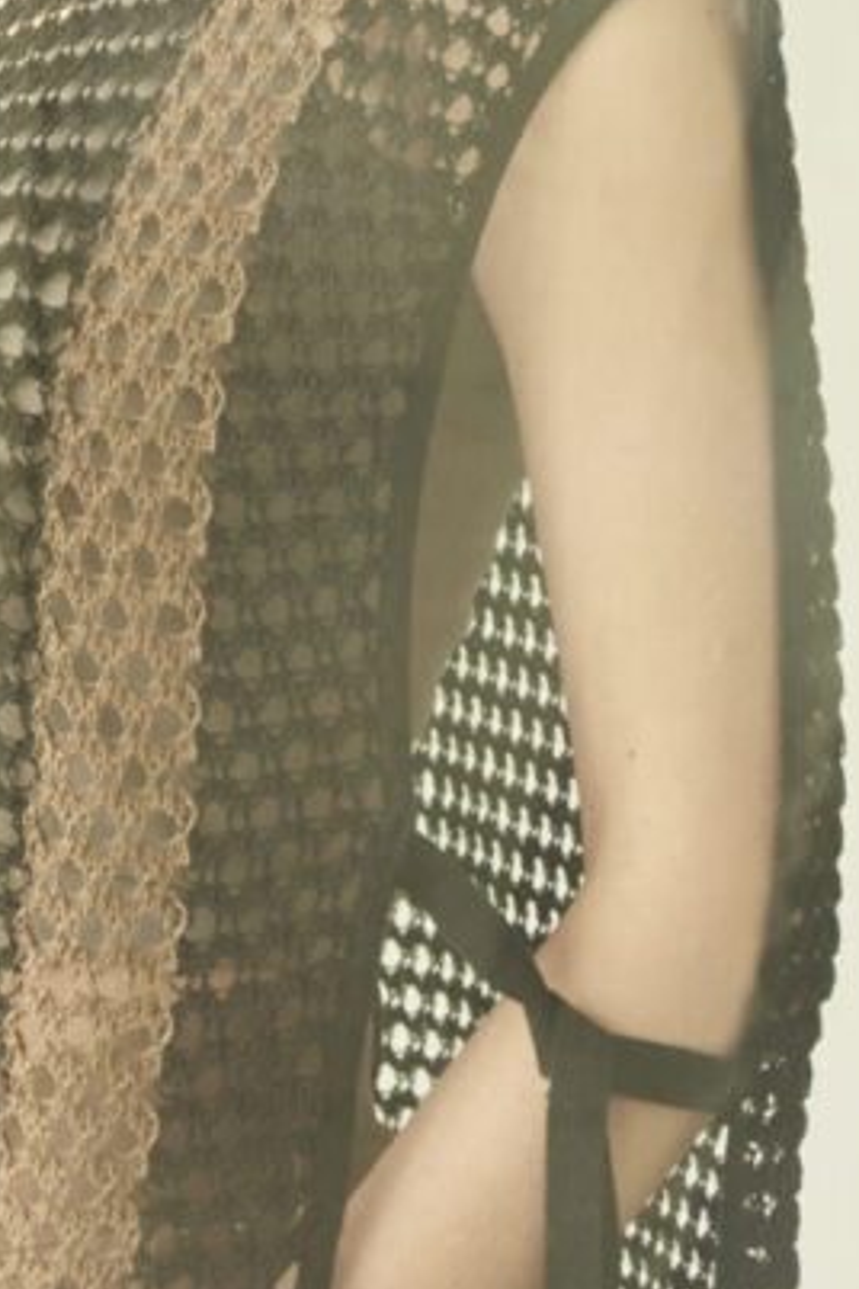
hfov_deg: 10.0
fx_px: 4903
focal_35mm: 137
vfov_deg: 14.7
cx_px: 179
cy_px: -6
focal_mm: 35
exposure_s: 1/320
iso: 1600
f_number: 5.6
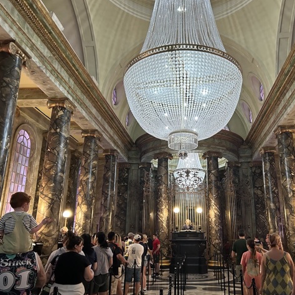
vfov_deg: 52.5
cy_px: 147
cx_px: 175
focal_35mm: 31
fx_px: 299
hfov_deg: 52.2
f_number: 1.5
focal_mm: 5.7
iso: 500
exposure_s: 1/60
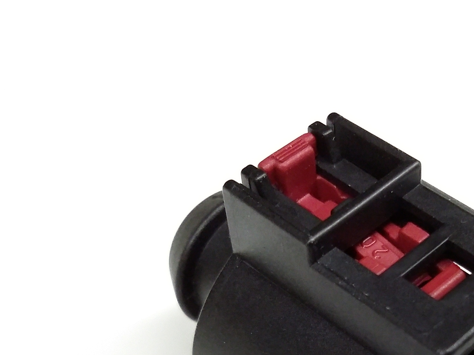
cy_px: 346
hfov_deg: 29.7
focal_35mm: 64
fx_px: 876
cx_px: 360
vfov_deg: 22.2
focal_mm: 3.4
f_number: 2.4
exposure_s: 1/15
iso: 320
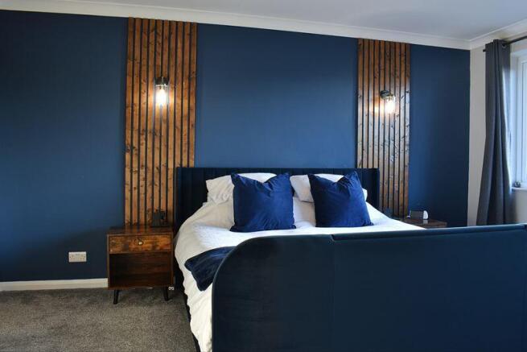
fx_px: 395
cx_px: 264
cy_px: 176
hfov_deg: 67.4
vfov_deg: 48.0
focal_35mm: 27
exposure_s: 1/5
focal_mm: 18
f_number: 13
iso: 160
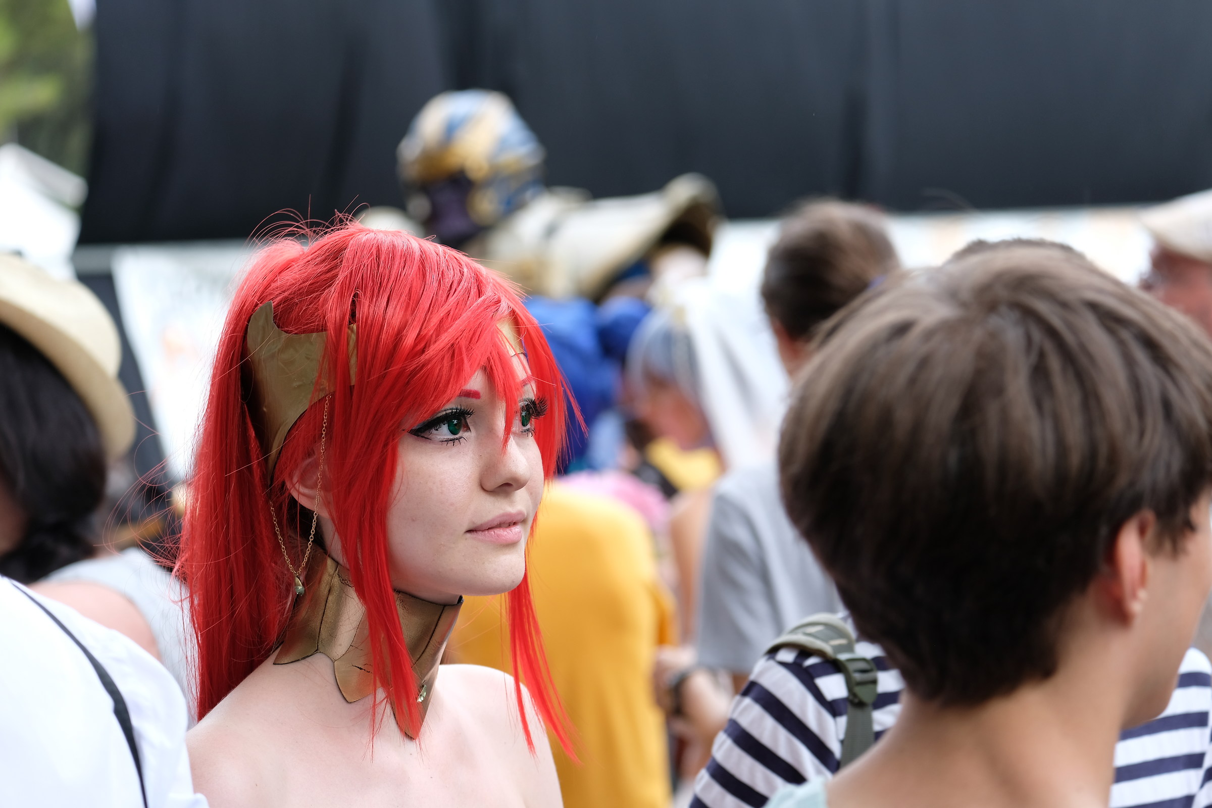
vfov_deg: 12.3
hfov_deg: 18.4
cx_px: 606
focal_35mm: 111
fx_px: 3737
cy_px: 404
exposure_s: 1/140
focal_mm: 74.1
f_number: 3.7
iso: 200
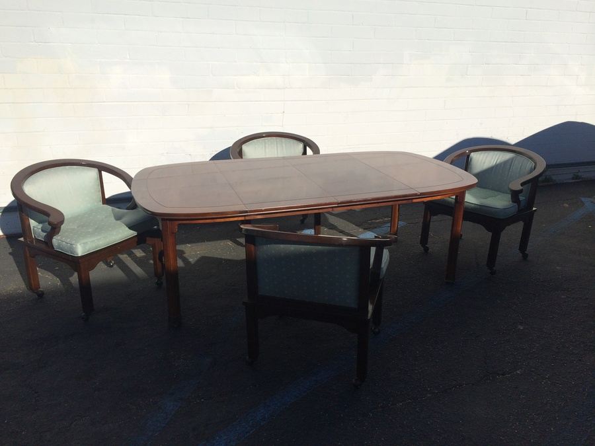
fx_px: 516
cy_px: 223
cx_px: 298
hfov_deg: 60.0
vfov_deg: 46.8
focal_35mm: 30
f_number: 2.2
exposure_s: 1/4566
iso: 40
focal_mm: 4.12
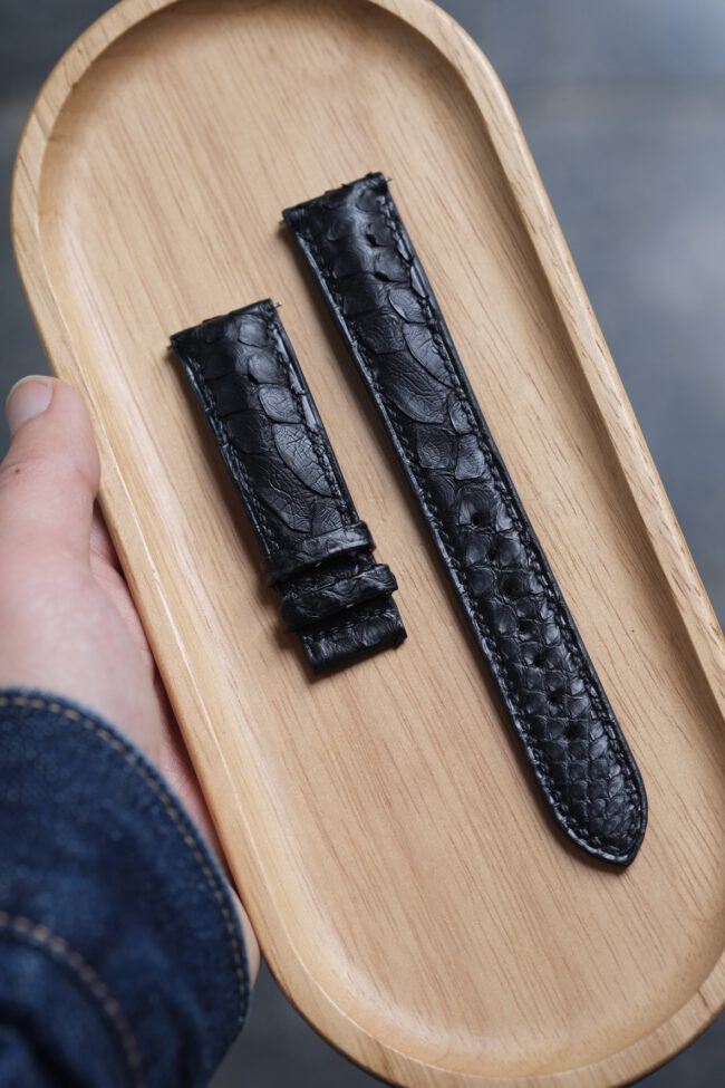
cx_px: 362
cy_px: 544
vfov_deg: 22.6
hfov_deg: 15.2
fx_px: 2719
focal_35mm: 90
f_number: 4.5
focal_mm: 60
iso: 160
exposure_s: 1/80
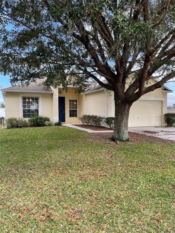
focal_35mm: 26
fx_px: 175
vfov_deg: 67.3
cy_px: 116
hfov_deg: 53.1
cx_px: 88
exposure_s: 1/488
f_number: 1.6
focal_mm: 5.1
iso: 32
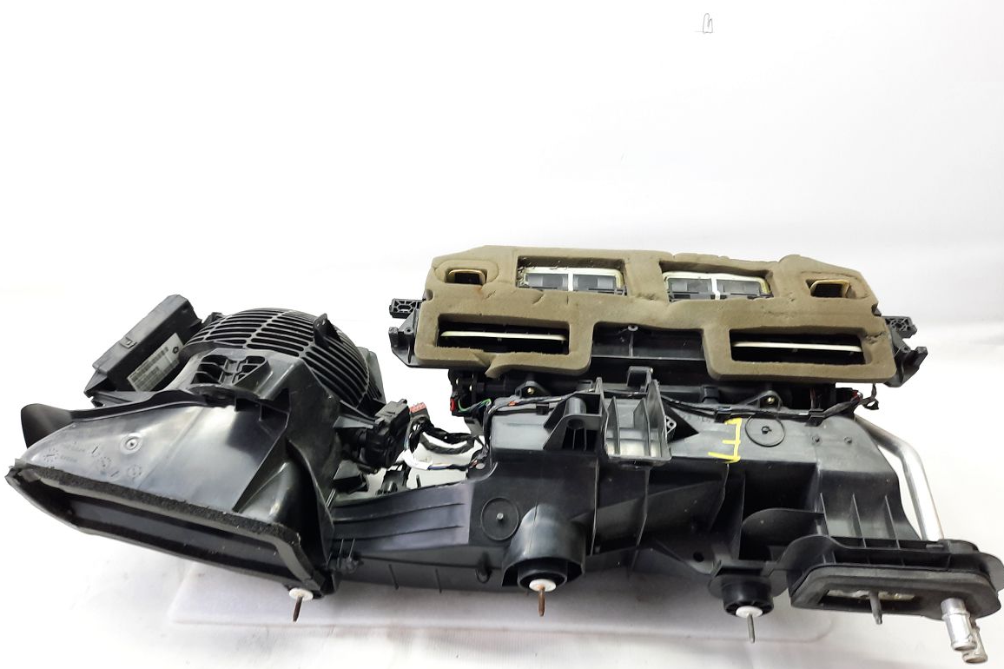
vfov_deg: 47.8
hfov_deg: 67.4
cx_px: 503
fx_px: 753
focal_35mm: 27
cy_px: 375
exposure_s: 1/50
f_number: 2
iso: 160
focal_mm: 4.6
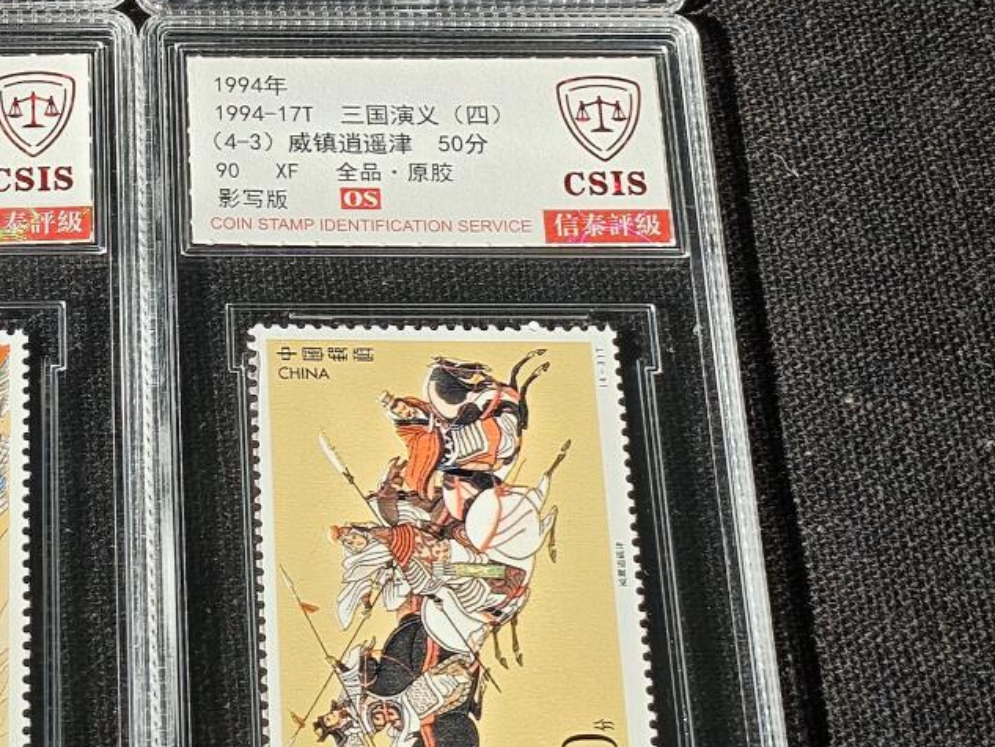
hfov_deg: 18.7
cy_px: 55
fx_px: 2990
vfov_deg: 14.1
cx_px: 181
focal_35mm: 104
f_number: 1.5
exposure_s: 1/2384
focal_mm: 4.94
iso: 50
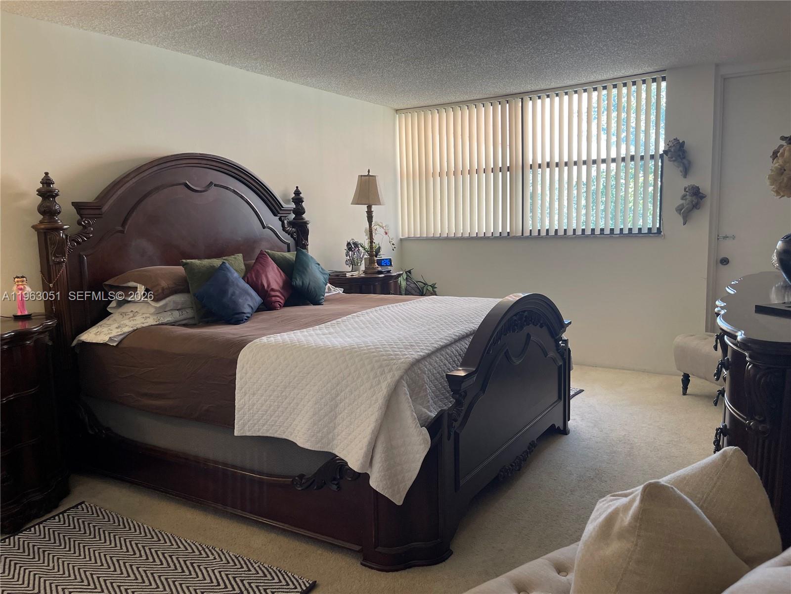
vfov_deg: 54.9
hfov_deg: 69.4
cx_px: 396
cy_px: 297
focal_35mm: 25
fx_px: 571
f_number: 1.6
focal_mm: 5.1
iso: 100
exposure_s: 1/60
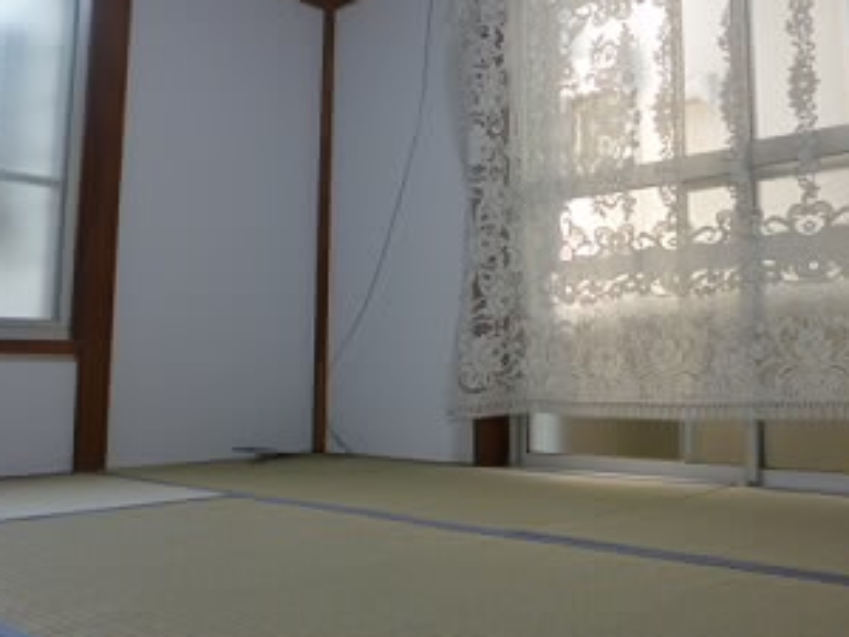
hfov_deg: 50.8
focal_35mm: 36
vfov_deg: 39.5
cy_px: 251
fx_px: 883
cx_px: 529
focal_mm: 4.3
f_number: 2.5
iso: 100
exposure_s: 1/60
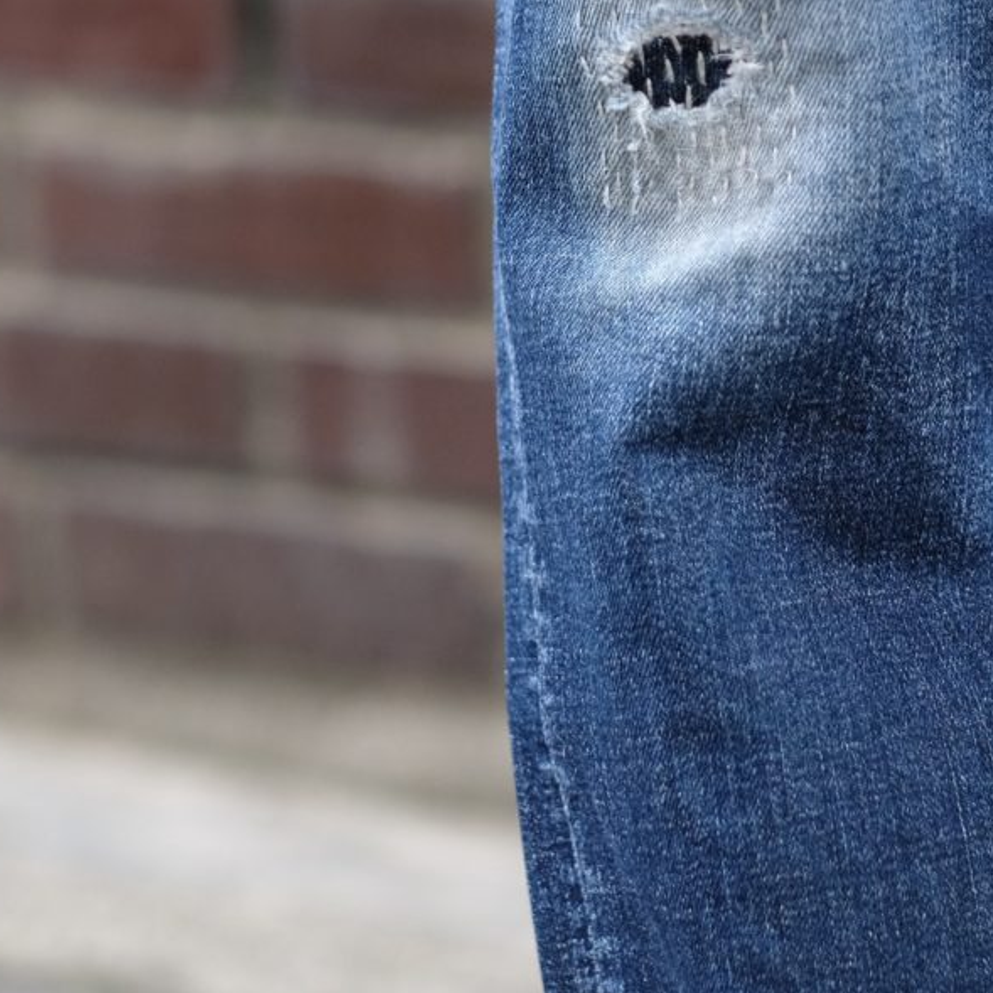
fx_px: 6296
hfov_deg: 9.0
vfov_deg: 9.0
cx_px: 974
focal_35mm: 194
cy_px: 100
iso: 400
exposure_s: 1/1250
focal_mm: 56
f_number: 2
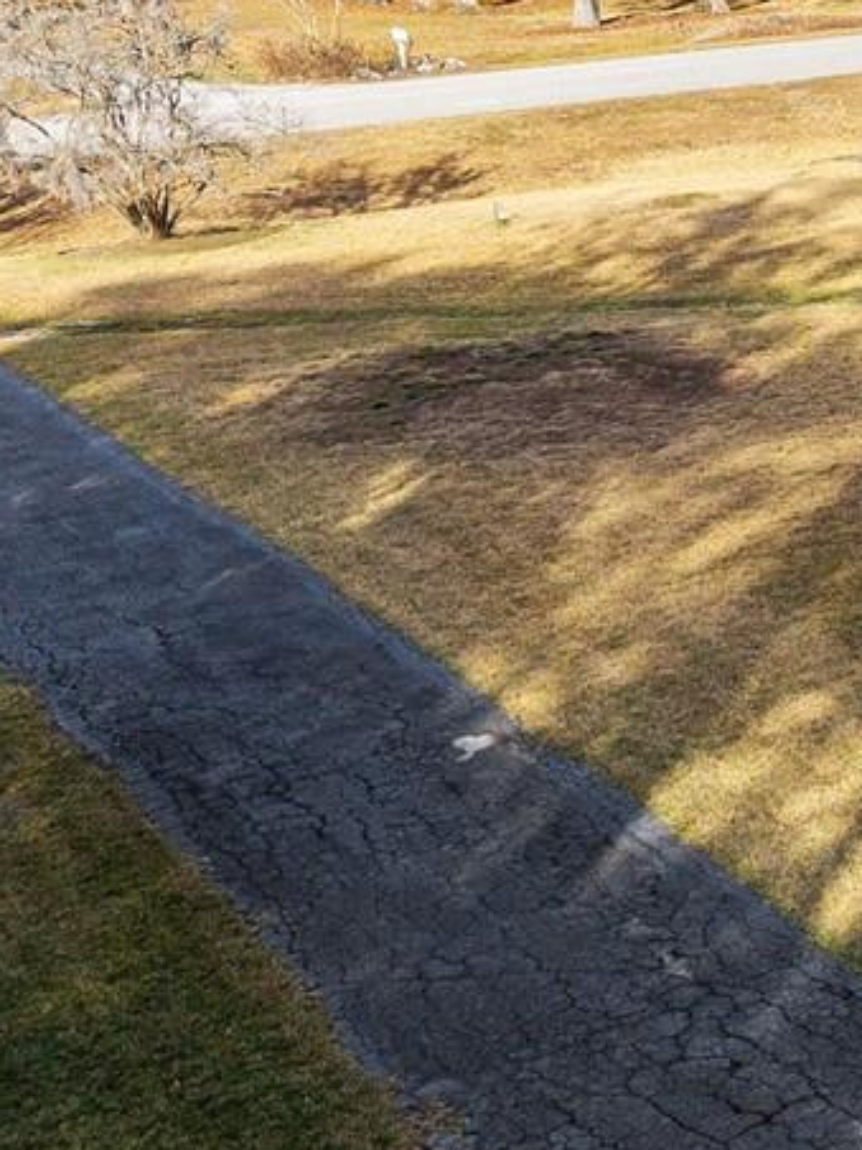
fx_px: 2822
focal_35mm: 85
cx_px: 1889
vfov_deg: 22.6
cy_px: 178
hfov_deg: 13.8
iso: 210
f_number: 1.8
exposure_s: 1/2000
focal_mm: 8.67
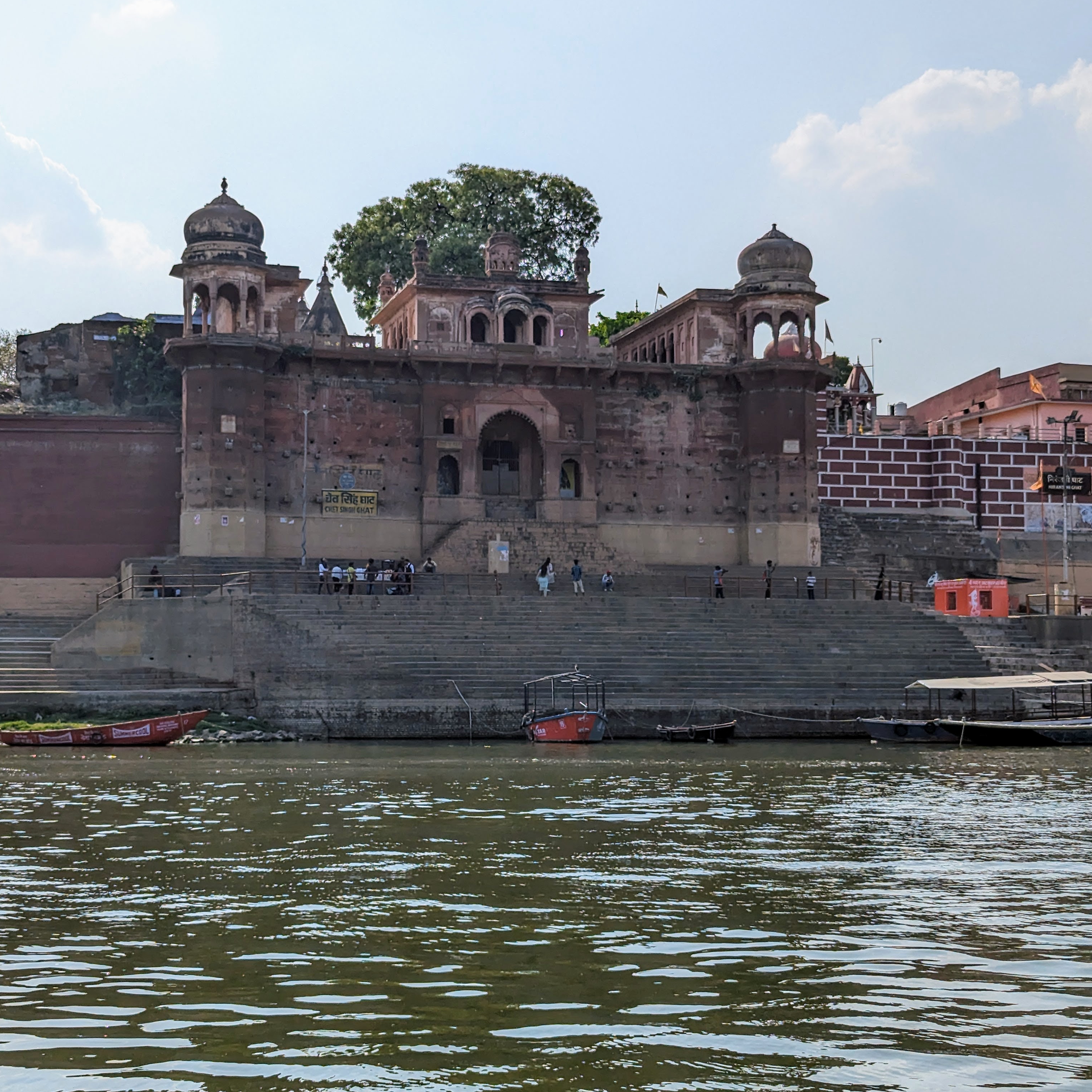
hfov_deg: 30.0
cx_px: 501
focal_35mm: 57
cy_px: 547
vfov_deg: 30.0
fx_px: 2034
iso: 46
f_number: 1.85
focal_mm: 6.81
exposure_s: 1/5076
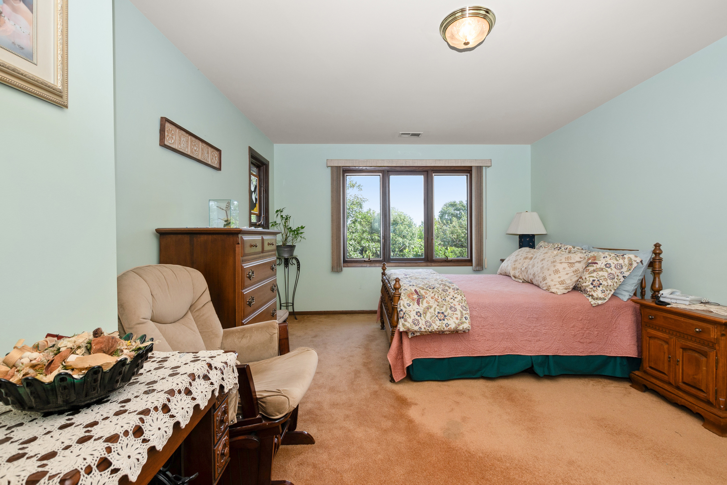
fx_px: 303
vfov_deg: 77.3
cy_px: 242
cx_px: 364
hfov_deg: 100.4
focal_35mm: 15
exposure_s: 1/100
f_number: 7.1
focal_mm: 10
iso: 250
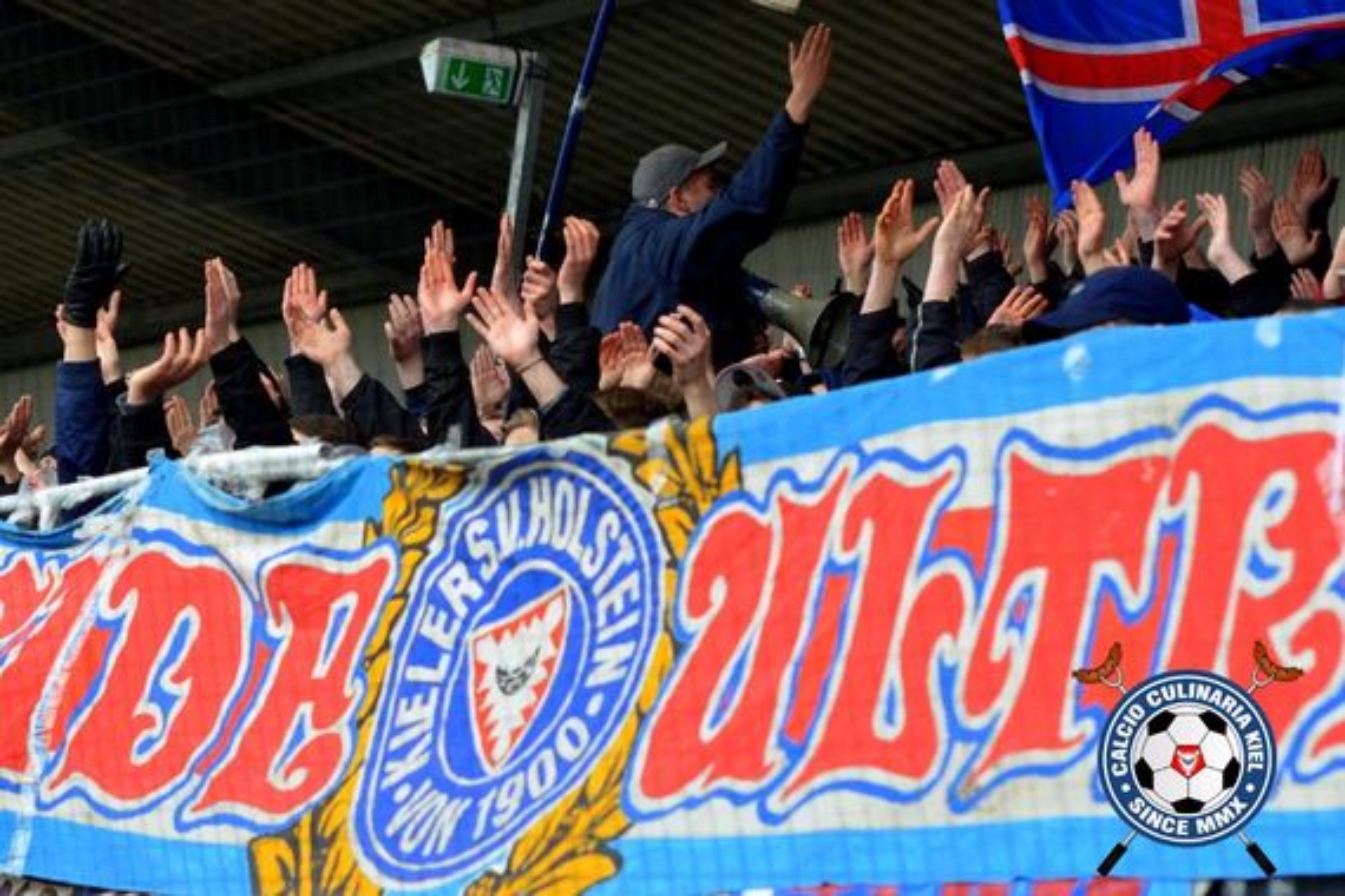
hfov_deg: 19.5
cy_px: 448
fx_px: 3923
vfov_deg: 13.0
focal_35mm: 105
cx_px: 672
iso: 1600
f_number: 3.5
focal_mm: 70
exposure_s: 1/800
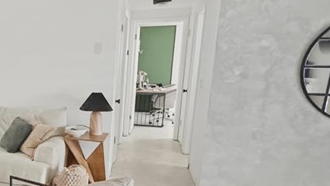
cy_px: 117
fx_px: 315
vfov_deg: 32.7
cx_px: 8
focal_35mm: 36
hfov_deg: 47.1
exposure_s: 1/30
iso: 1250
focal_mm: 2.2
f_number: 2.2
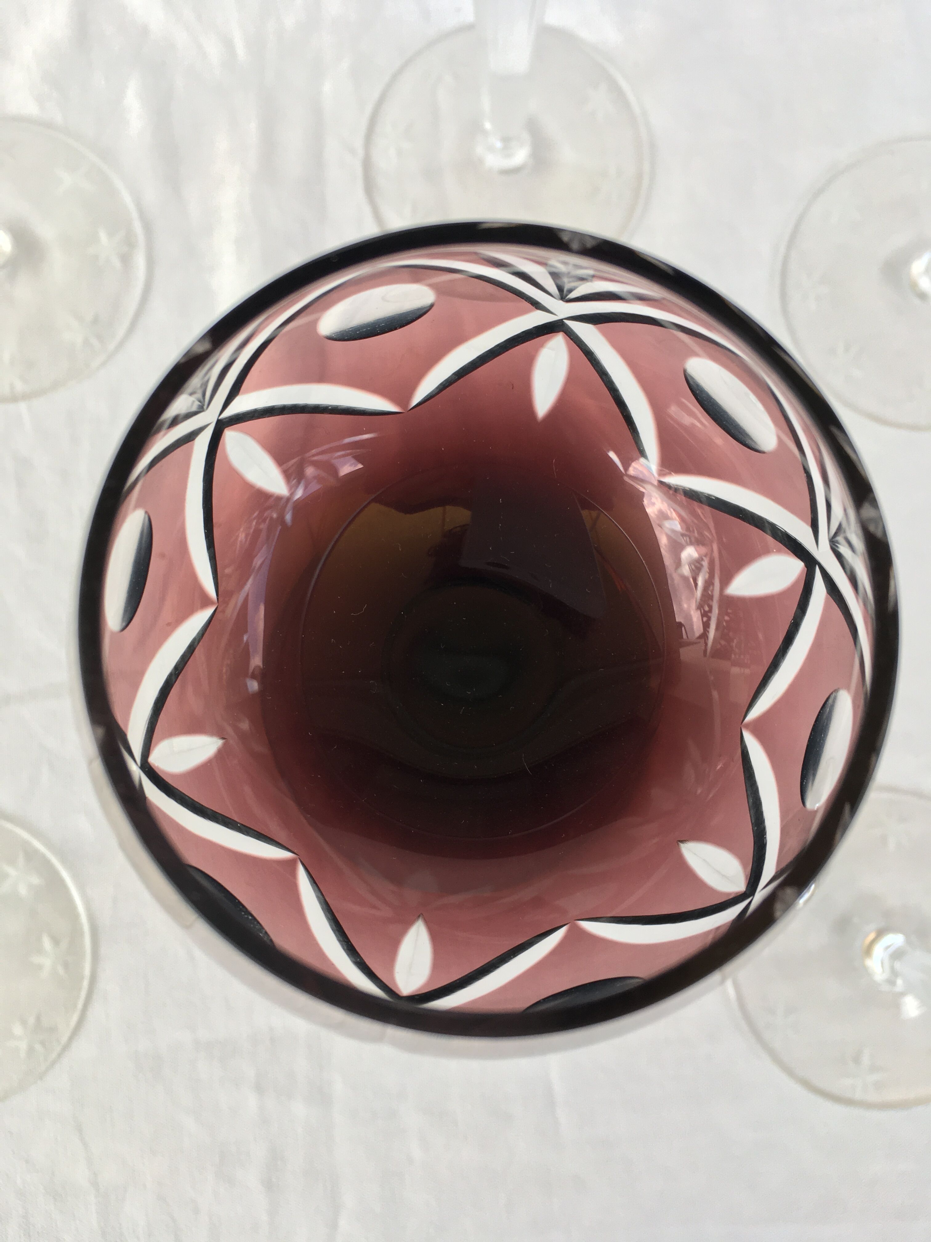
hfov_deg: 48.2
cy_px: 621
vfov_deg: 61.7
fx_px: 1040
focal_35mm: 29
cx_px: 466
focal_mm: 4.15
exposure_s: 1/100
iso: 32
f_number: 2.2
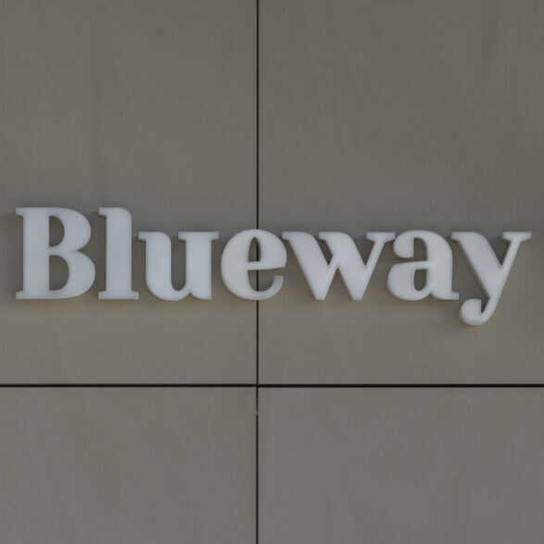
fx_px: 3485
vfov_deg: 8.8
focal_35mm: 196
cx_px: -450
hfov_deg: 8.6
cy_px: -149
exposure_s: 1/125
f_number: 8
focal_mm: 65
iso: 100
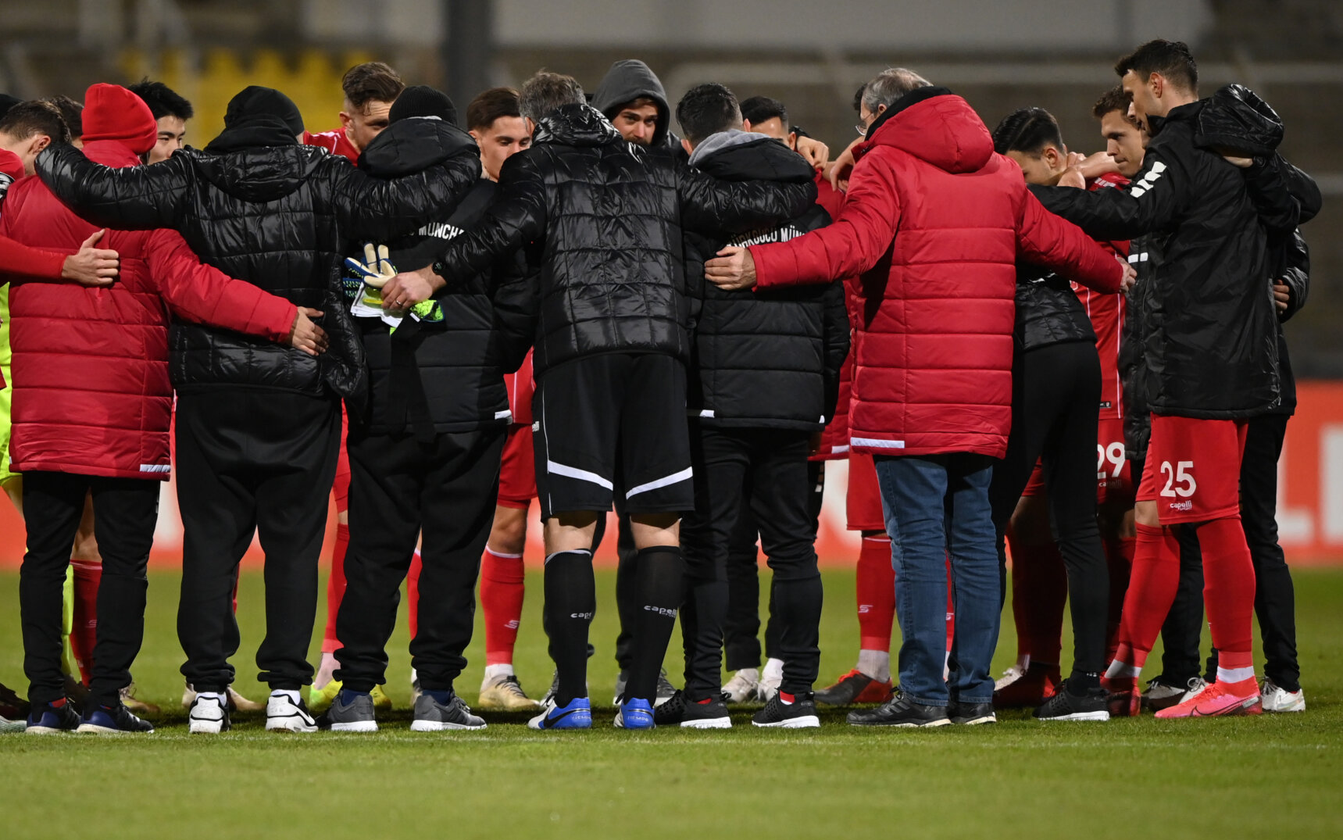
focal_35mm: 607
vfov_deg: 2.2
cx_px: 506
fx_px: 22220
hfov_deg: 3.5
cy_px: 642
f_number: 2.8
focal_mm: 400
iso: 4000
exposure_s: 1/1600
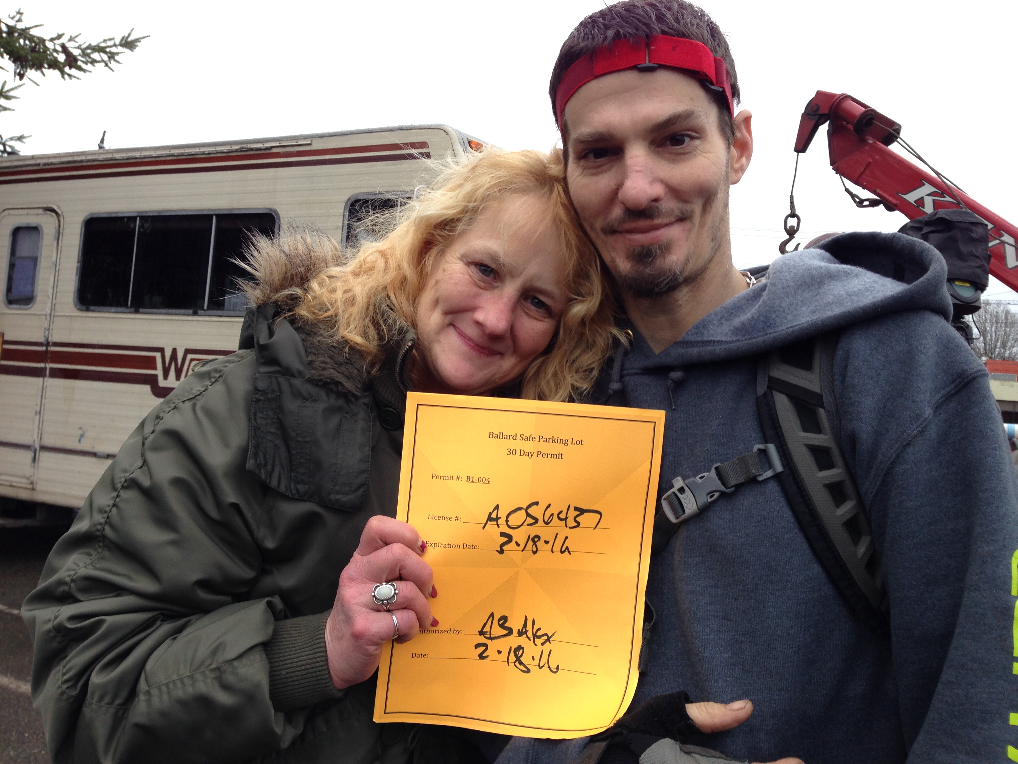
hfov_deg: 55.4
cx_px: 509
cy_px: 382
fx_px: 970
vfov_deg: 42.9
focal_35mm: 33
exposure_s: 1/215
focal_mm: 4.12
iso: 50
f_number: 2.4
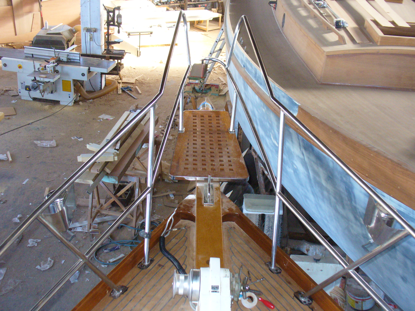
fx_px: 575
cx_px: 208
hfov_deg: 39.7
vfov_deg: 30.3
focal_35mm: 48
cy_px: 156
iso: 300
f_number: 3
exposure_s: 1/60
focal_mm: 7.9
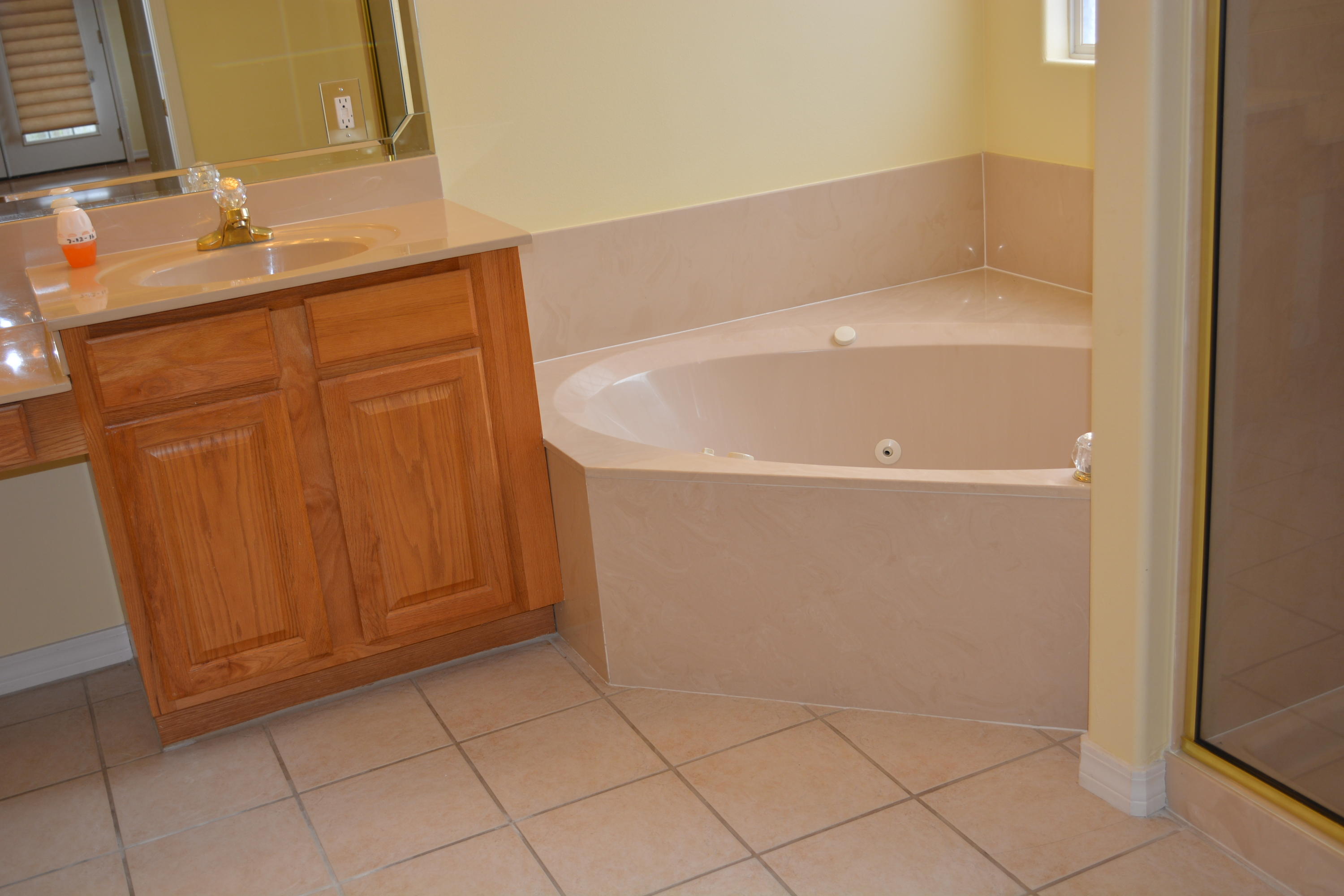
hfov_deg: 49.5
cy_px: 448
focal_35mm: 39
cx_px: 672
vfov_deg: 34.2
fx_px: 1456
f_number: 4.2
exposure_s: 1/60
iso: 100
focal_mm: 26
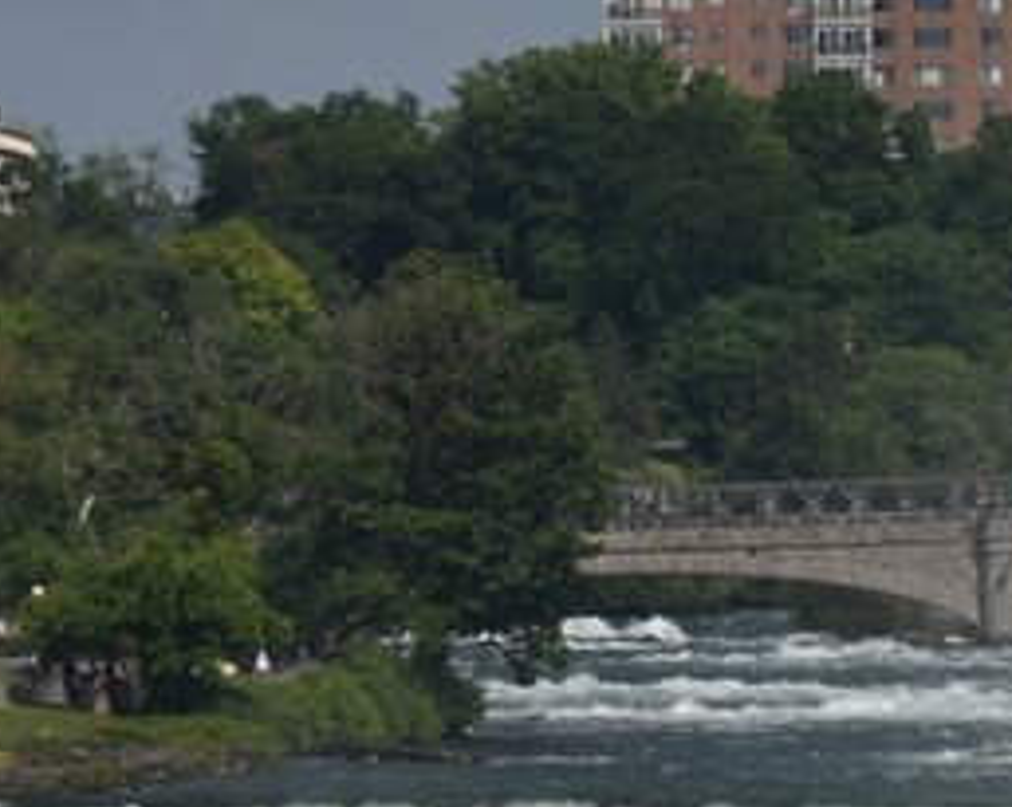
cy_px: 1425
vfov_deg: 2.8
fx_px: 16245
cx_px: 1796
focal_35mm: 543
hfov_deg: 3.5
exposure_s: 1/400
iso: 100
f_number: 10
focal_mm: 116
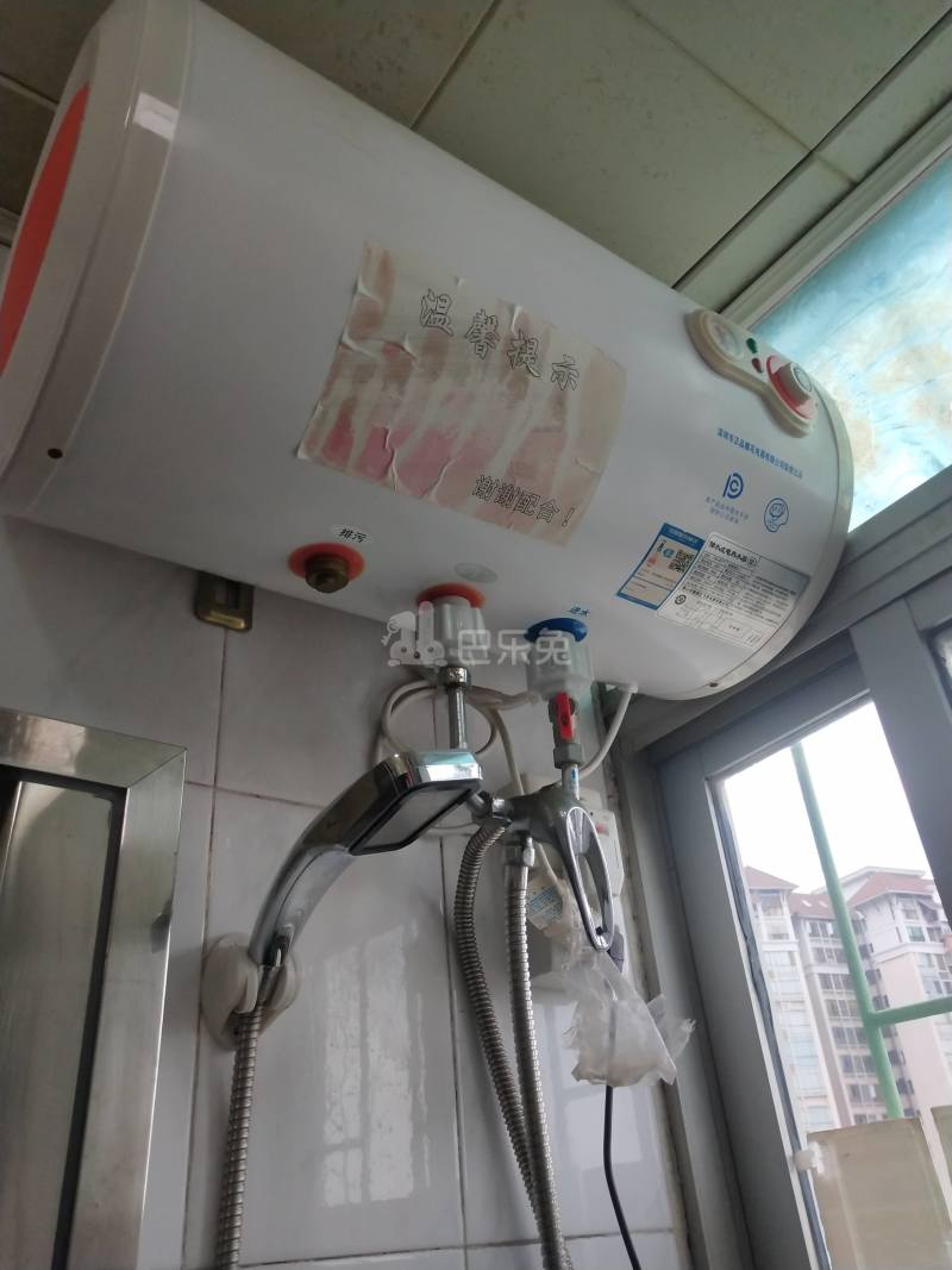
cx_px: 476
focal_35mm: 30
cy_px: 635
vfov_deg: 60.0
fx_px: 1100
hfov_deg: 46.8
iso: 141
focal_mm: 3.95
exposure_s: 1/417
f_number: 1.8
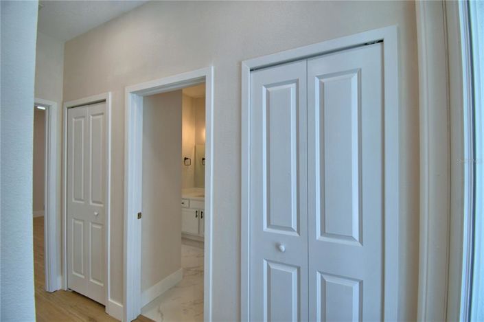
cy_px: 161
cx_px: 242
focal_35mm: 15
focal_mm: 10
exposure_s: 1/160
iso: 200
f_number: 4.5
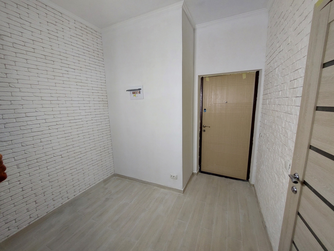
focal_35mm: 13
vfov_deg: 89.9
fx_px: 125
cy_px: 126
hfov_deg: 106.2
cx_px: 167
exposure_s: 1/50
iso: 100
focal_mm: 1.74
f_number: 2.2
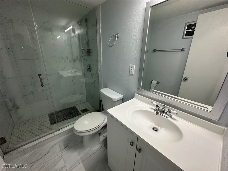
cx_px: 114
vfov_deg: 85.7
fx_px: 92
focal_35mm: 14
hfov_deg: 102.1
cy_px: 86
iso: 200
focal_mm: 2.22
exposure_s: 1/120
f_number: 2.2
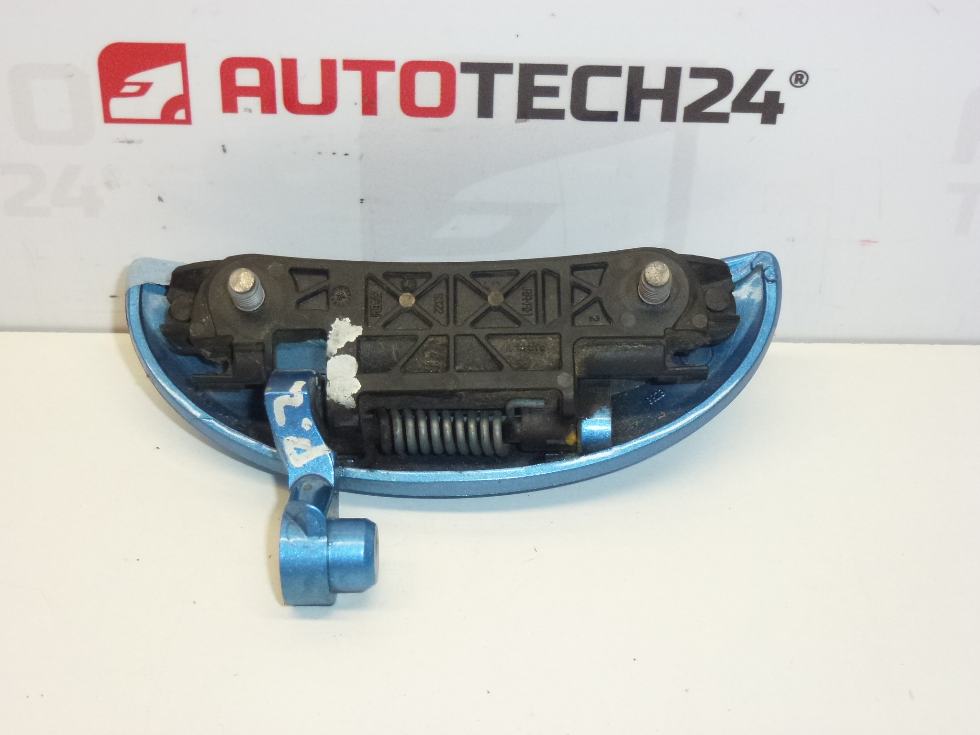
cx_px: 490
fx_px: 1472
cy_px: 368
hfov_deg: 36.8
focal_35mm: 52
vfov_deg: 28.0
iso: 400
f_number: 4.3
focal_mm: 9.4
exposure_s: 1/160
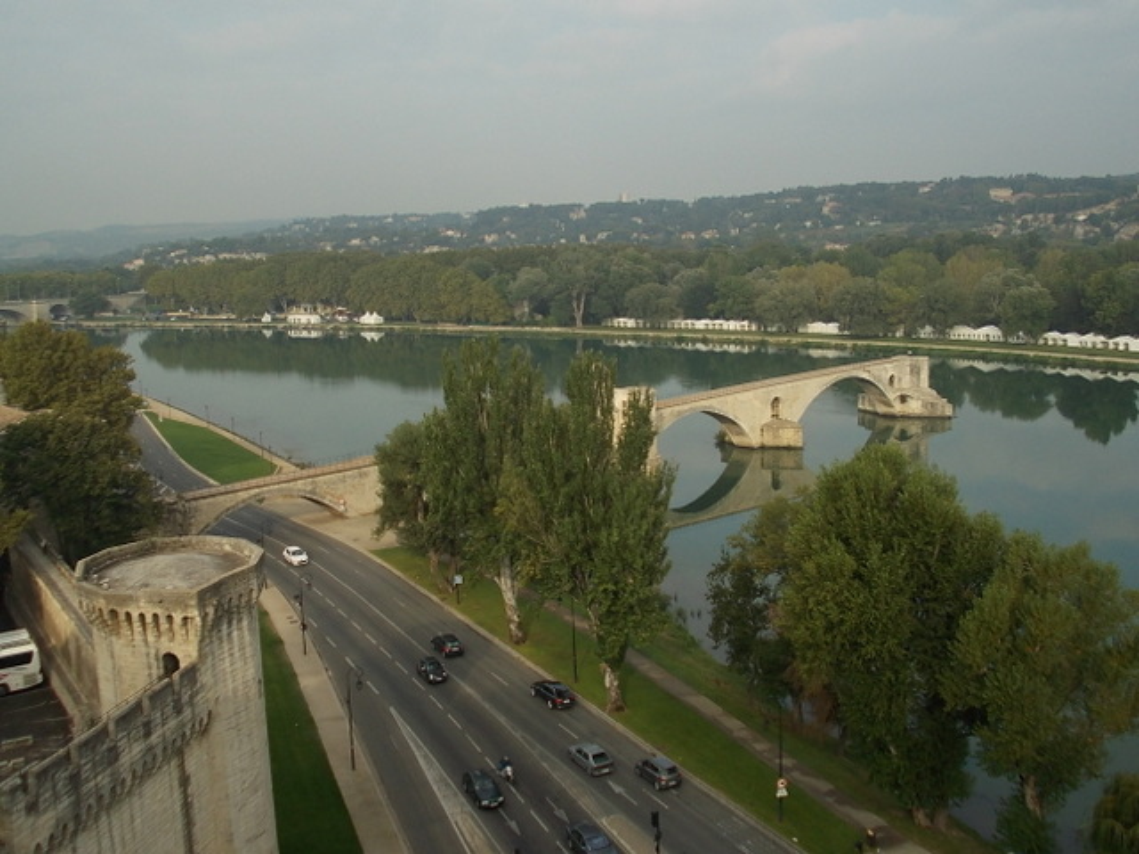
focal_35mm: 38
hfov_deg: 49.0
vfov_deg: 37.7
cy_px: 427
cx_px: 570
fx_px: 1250
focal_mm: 5.3
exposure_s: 1/200
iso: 80
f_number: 6.2
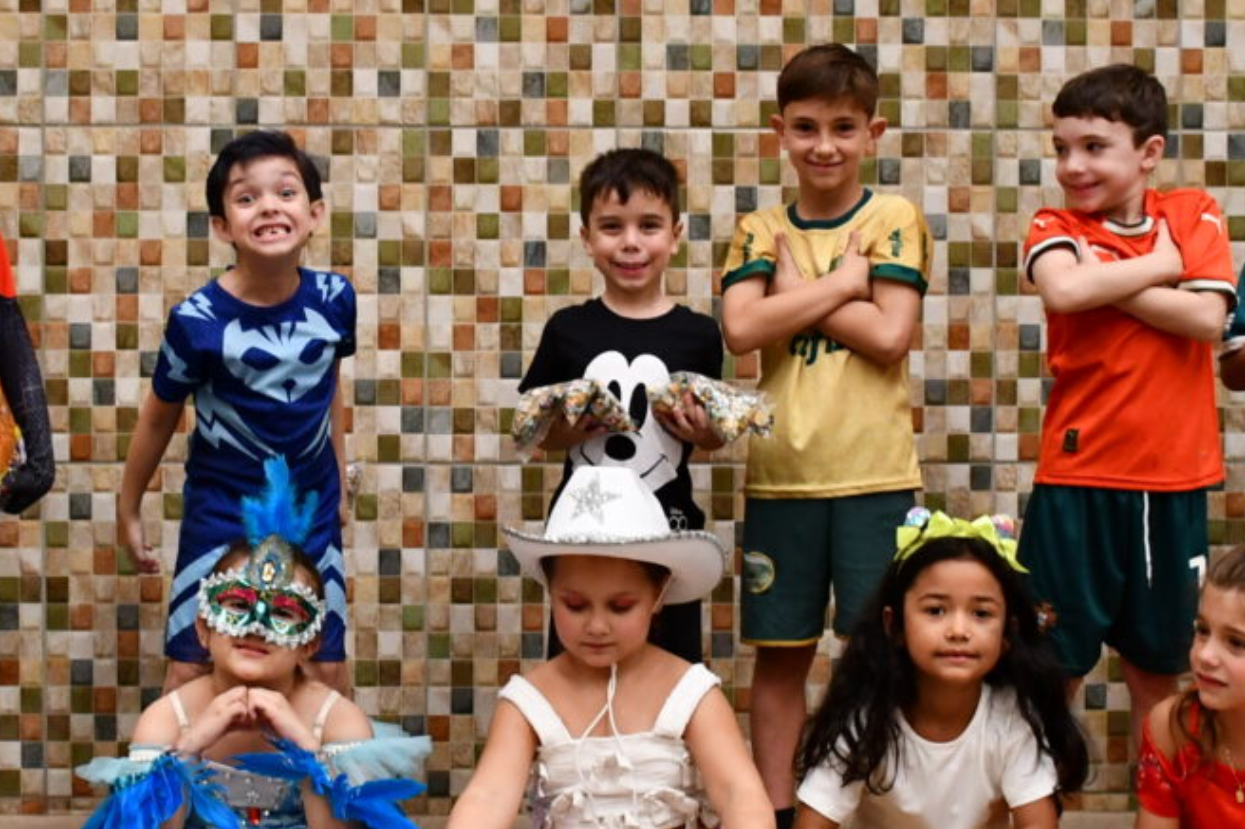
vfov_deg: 17.3
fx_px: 2731
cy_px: 332
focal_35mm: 79
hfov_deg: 25.6
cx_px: 457
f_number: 3.5
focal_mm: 18
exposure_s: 1/125
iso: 1250
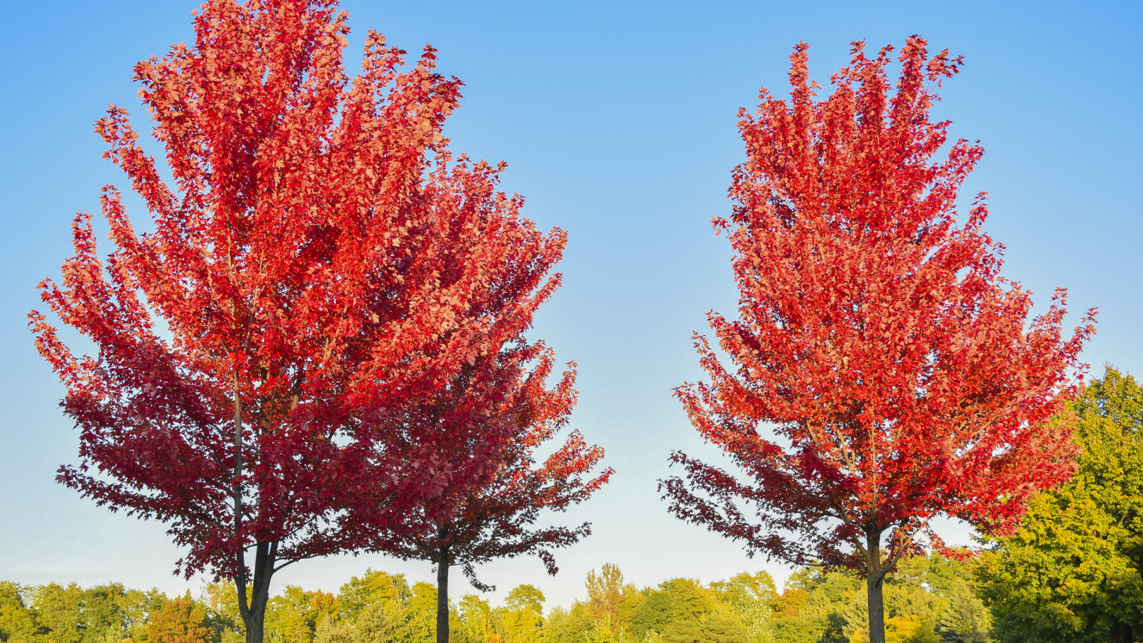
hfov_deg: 49.3
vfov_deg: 29.0
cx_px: 526
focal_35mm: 41
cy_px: 333
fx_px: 1243
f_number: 5.6
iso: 200
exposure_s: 1/200
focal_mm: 24
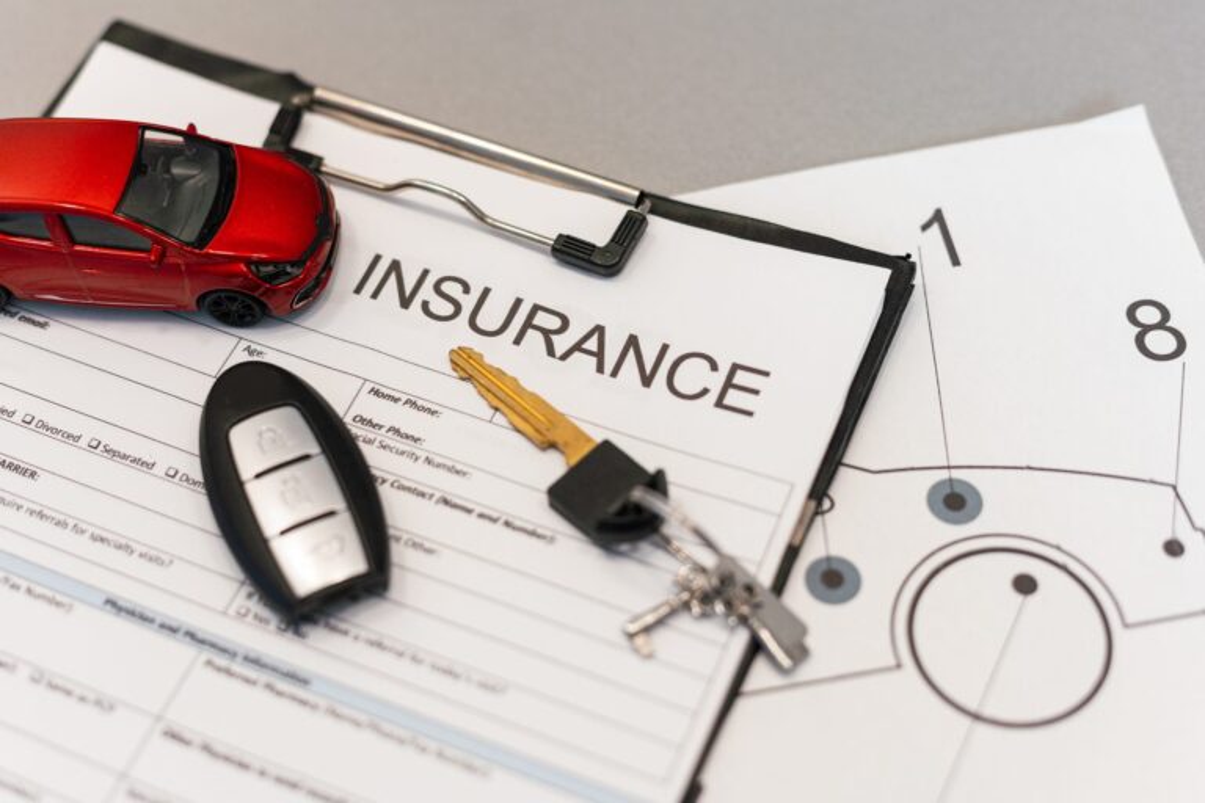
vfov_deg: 27.0
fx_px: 1673
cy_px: 402
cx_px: 602
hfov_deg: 39.6
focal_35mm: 50
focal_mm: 50
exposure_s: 1/80
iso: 125
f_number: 2.8
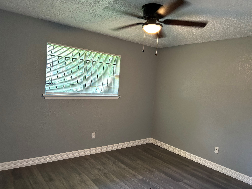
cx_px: 126
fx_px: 189
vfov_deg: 53.1
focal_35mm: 26
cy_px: 94
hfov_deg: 67.3
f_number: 1.5
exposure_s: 1/60
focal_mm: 5.7
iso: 250
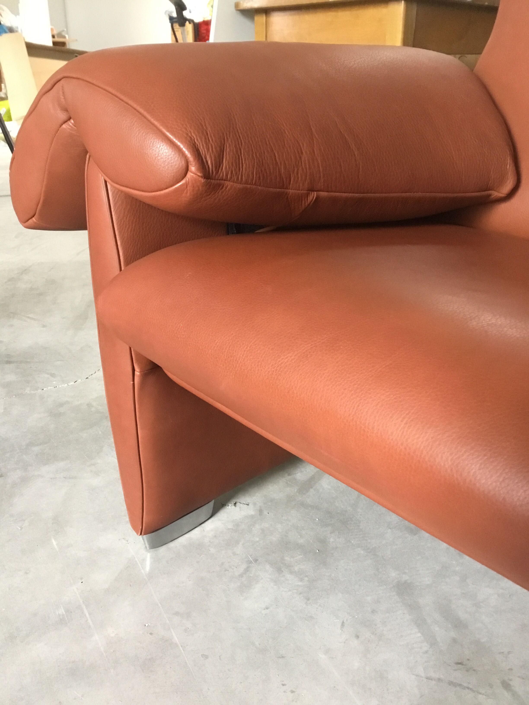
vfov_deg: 58.4
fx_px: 632
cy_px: 352
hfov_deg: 45.4
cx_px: 264
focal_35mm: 31
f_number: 2.4
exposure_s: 1/33
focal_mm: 3.3
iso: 200
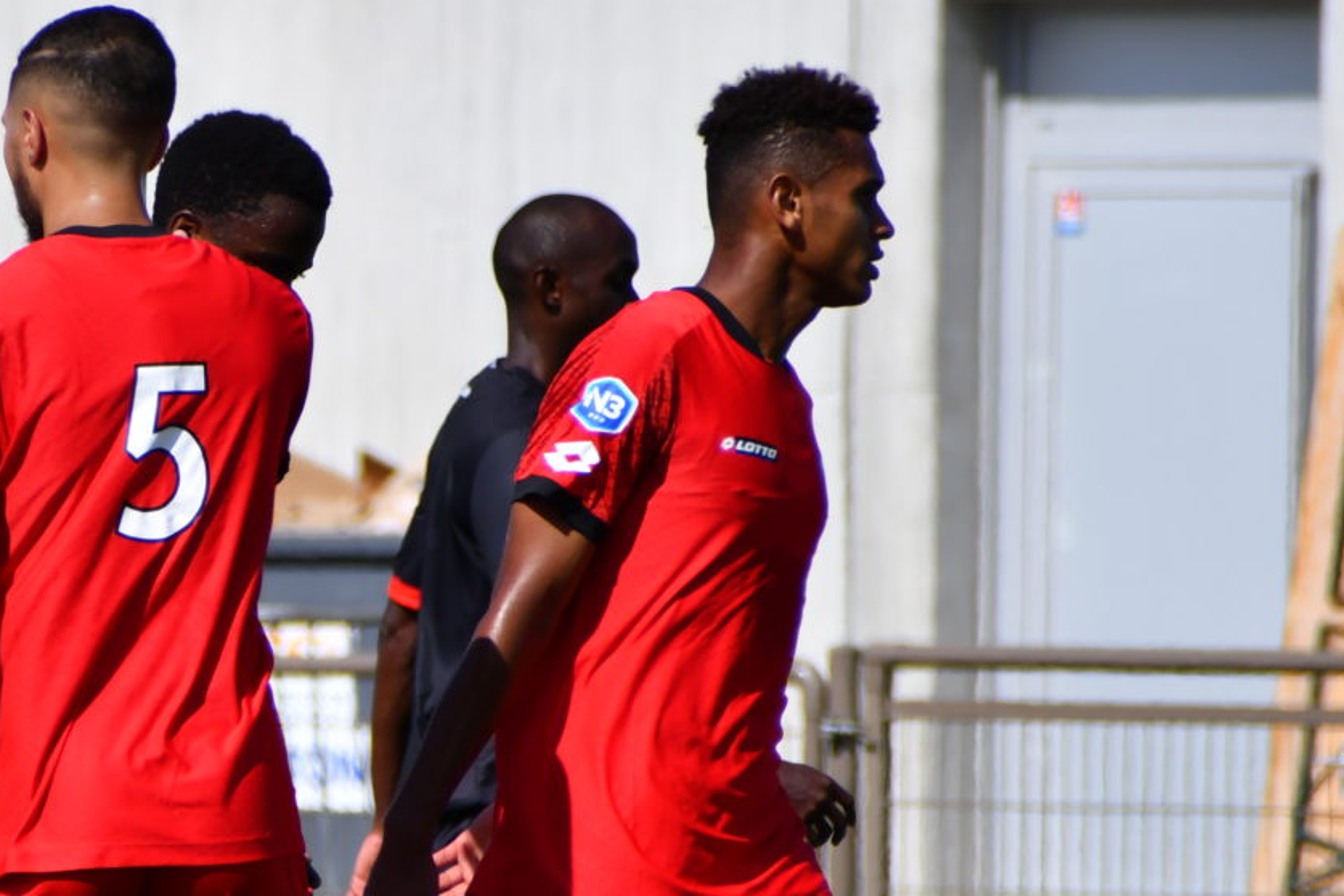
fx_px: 38525
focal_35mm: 1032
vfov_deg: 1.3
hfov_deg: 2.0
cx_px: -98
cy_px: 806
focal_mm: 300
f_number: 8
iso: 400
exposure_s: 1/2000
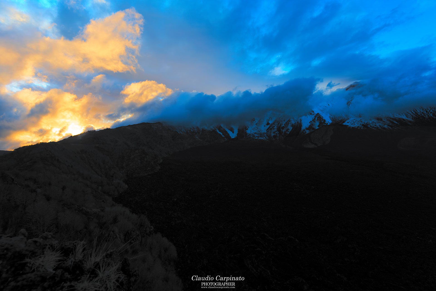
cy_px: 146
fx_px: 194
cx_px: 218
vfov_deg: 73.7
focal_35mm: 16
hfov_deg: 96.7
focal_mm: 16
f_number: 4
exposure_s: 1/250
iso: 125
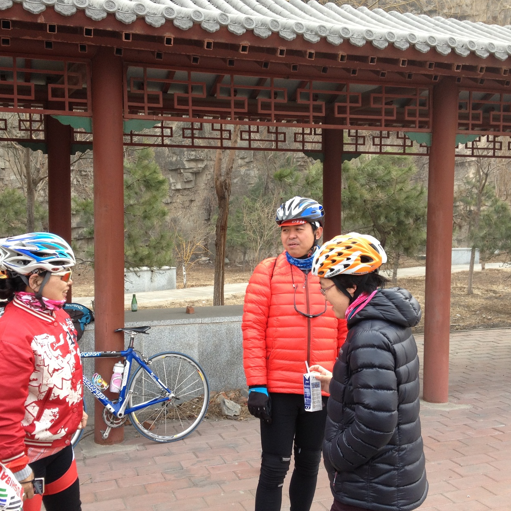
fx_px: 701
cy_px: 254
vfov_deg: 40.0
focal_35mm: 42
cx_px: 252
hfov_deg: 40.0
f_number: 2.4
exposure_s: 1/201
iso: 64
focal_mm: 4.28
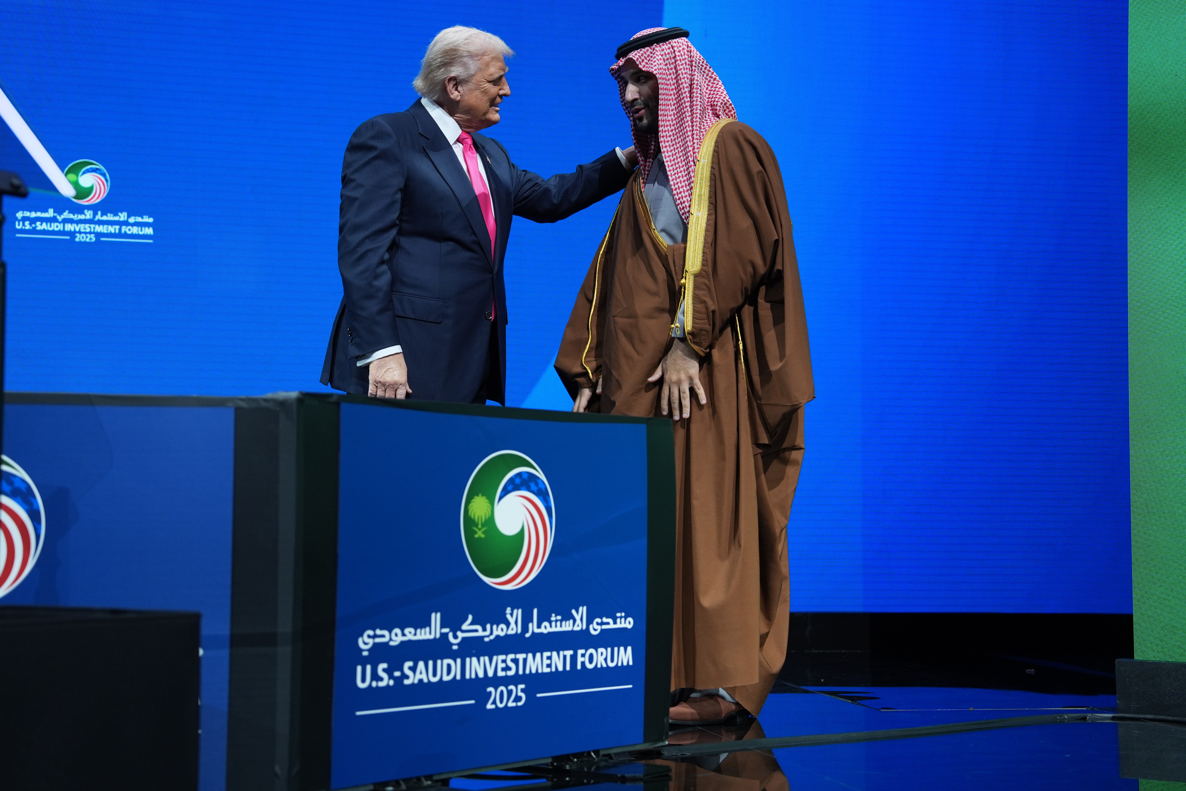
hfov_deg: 35.1
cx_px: 593
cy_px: 396
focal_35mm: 57
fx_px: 1878
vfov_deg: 23.8
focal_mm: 57
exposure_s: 1/320
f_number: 2.8
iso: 800
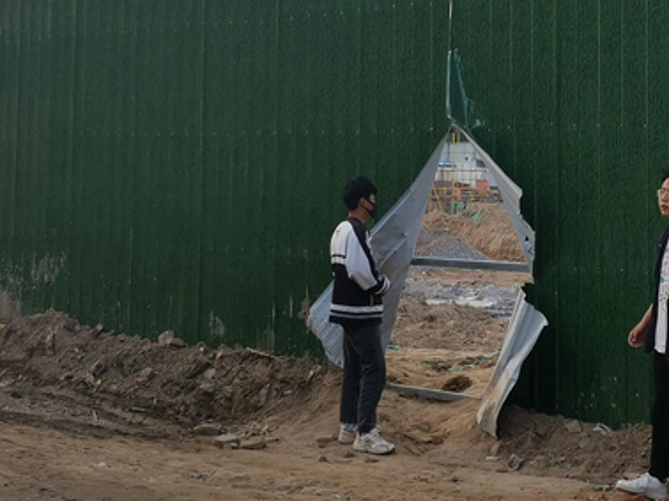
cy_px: 75
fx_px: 1468
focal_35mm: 76
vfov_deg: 19.1
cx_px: 427
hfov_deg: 25.6
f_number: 1.8
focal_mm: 4.75
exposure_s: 1/850
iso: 50
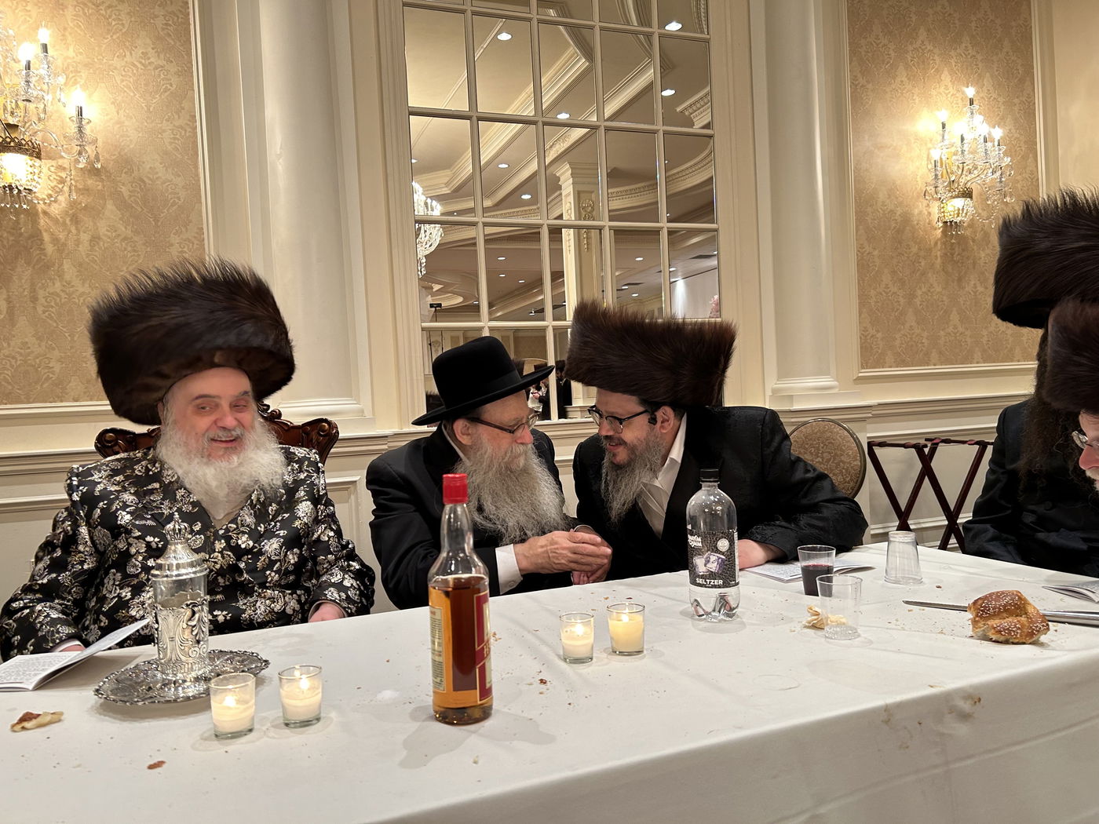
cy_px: 412
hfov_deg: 67.3
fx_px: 825
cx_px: 550
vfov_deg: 53.1
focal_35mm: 26
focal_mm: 5.7
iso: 125
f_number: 1.5
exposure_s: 1/60
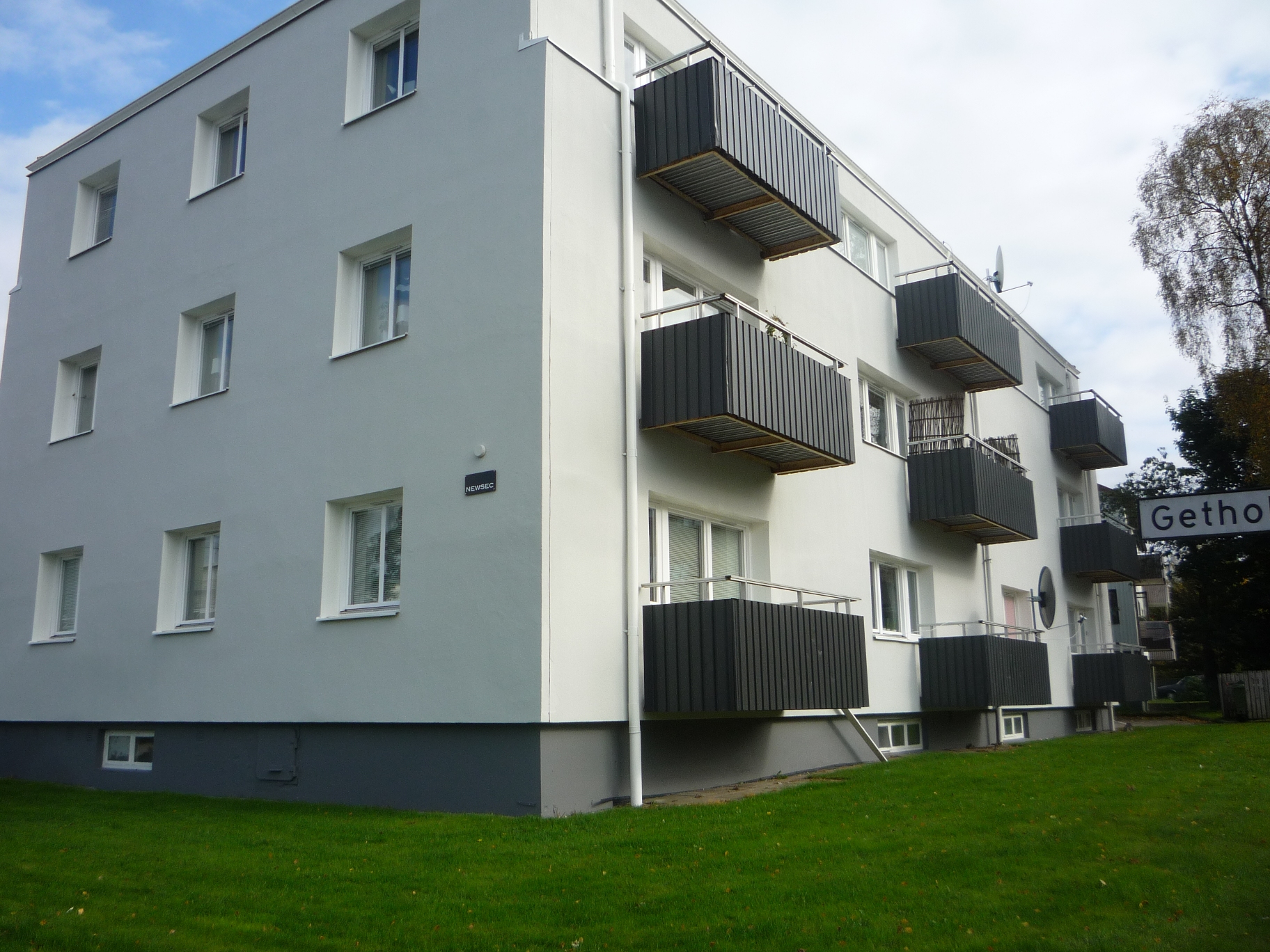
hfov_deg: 60.0
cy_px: 476
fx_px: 1101
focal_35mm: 30
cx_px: 635
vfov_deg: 46.8
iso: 100
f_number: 4
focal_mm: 5.2
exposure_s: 1/400
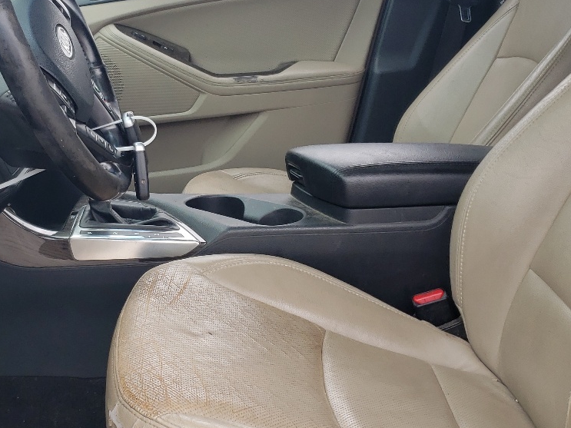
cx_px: 165
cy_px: 174
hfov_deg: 33.9
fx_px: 924
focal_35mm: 56
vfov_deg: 26.1
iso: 50
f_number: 1.5
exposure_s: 1/455
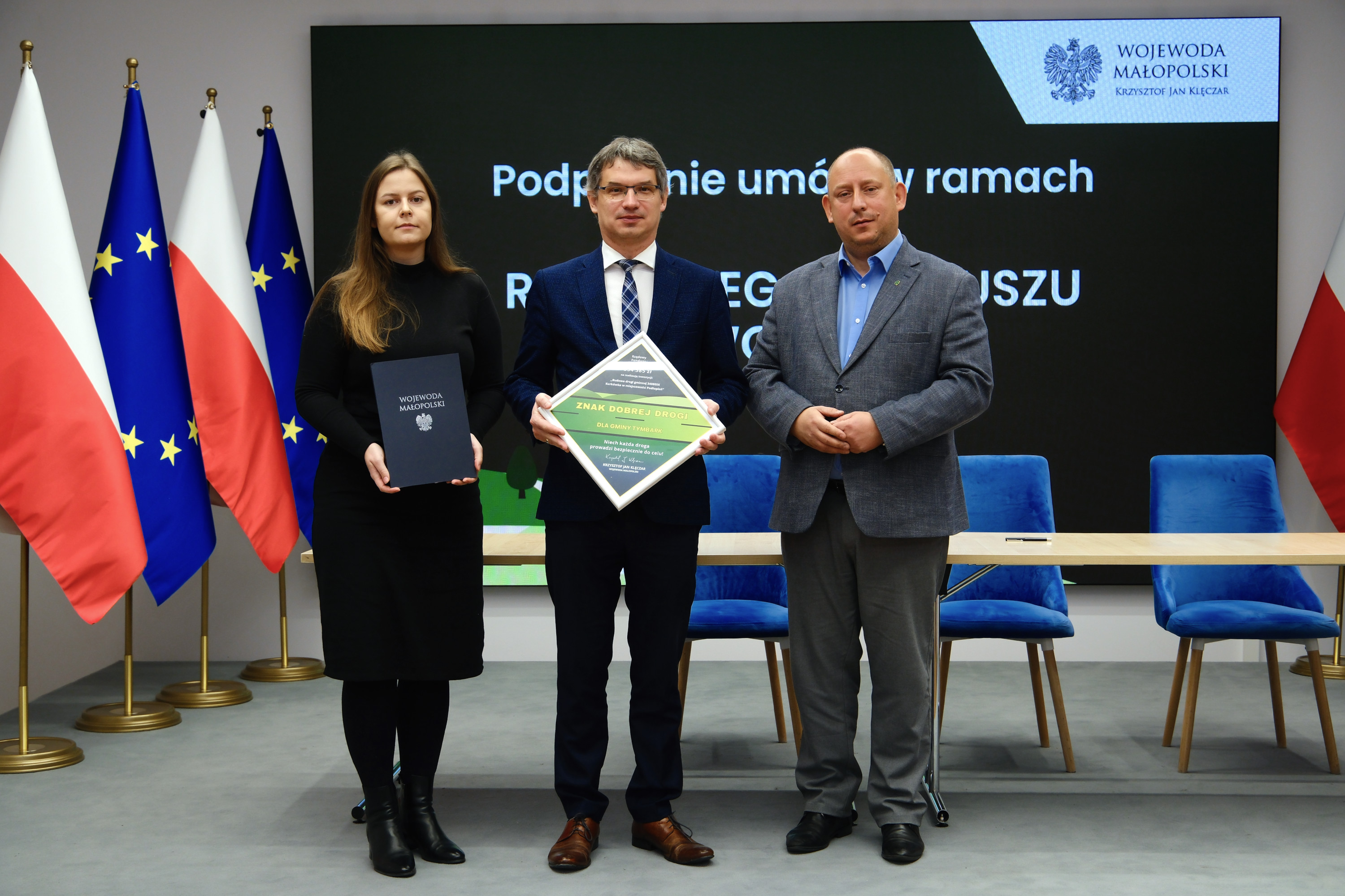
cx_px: 672
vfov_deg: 30.5
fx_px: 1644
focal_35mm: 44
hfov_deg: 44.5
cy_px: 448
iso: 500
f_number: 4
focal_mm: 29.3
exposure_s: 1/80
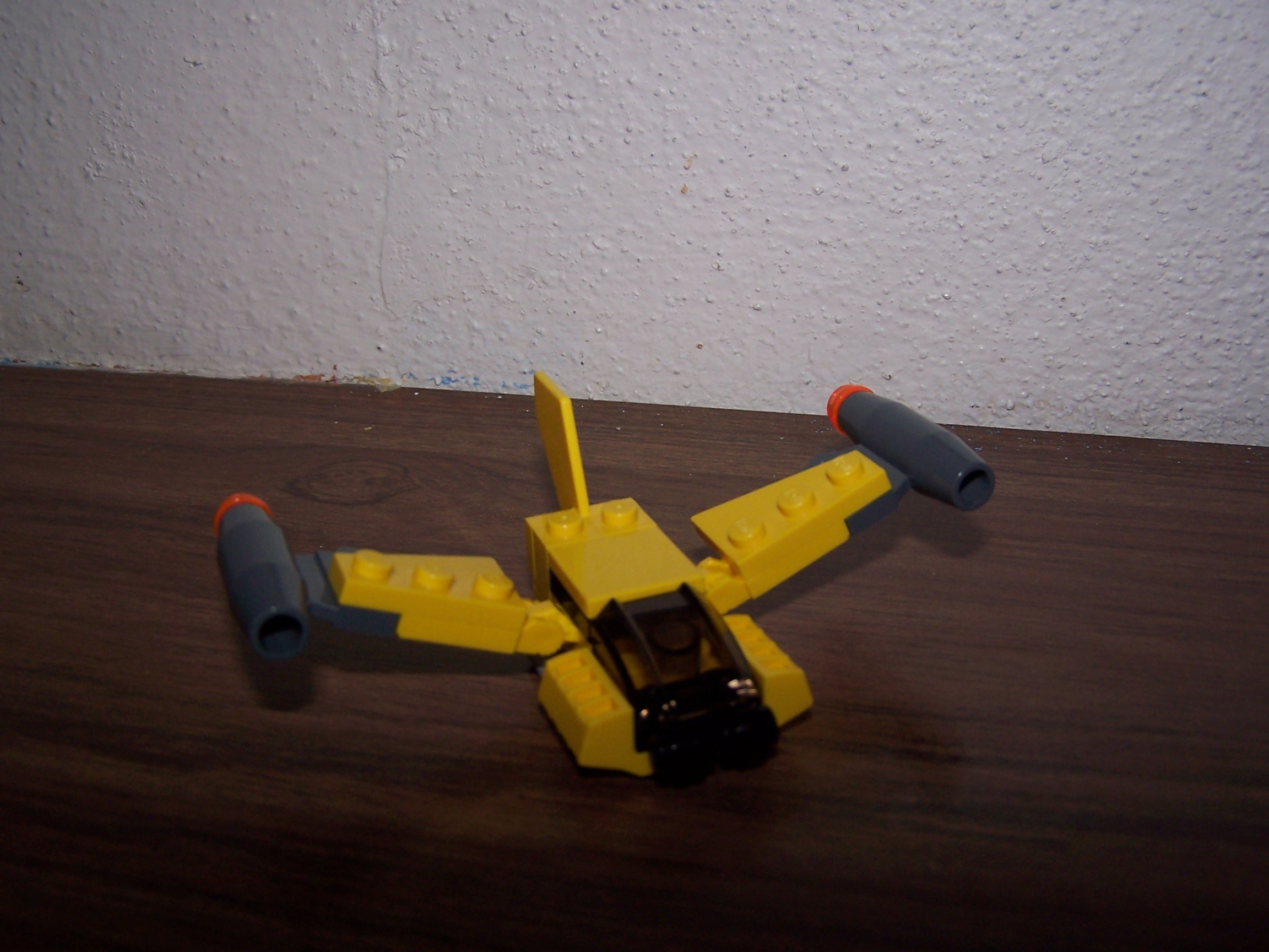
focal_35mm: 38
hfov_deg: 49.0
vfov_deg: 37.7
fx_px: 1393
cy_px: 476
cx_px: 634
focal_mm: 6.3
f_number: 2.8
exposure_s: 1/60
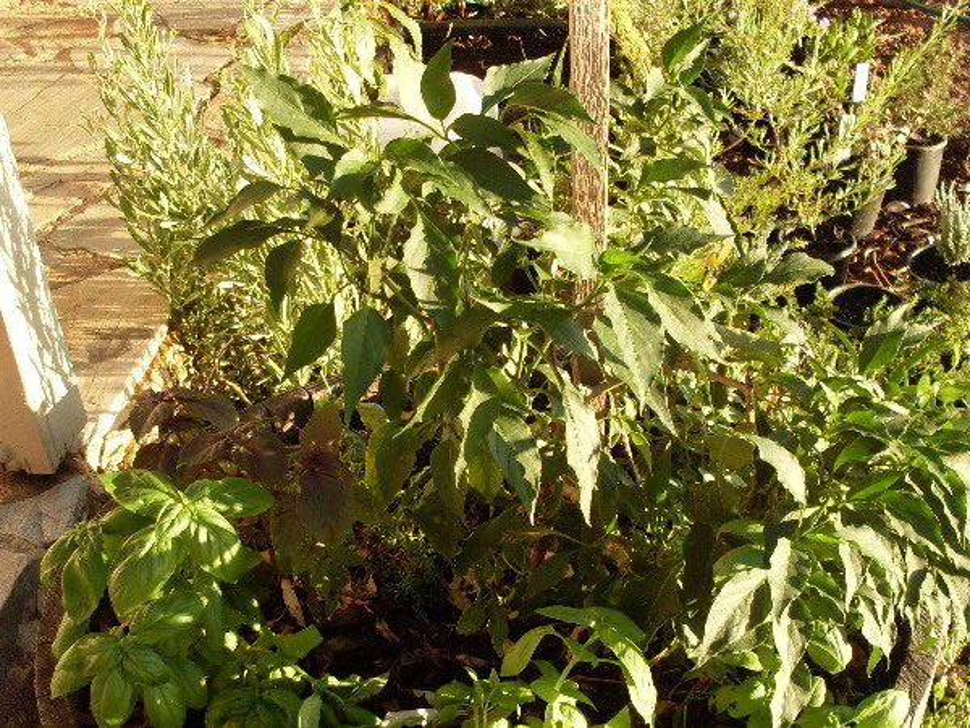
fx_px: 1065
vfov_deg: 37.7
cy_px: 364
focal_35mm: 38
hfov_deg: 49.0
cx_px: 485
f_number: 2.8
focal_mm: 6.3
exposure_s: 1/125
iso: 80
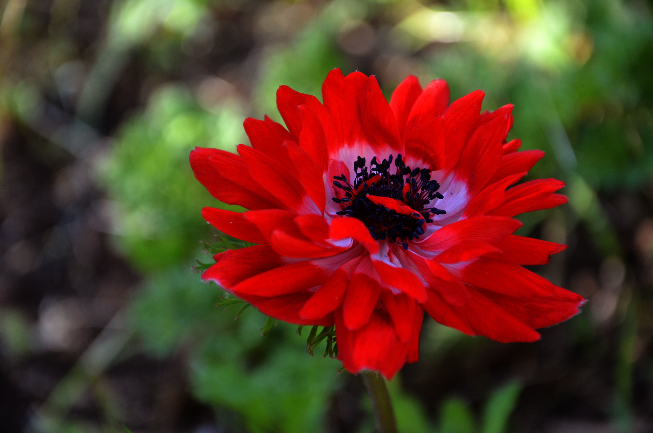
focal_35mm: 158
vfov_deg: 8.7
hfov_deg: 13.1
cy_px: 216
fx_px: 2851
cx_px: 326
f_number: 5.6
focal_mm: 105
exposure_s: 1/125
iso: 400
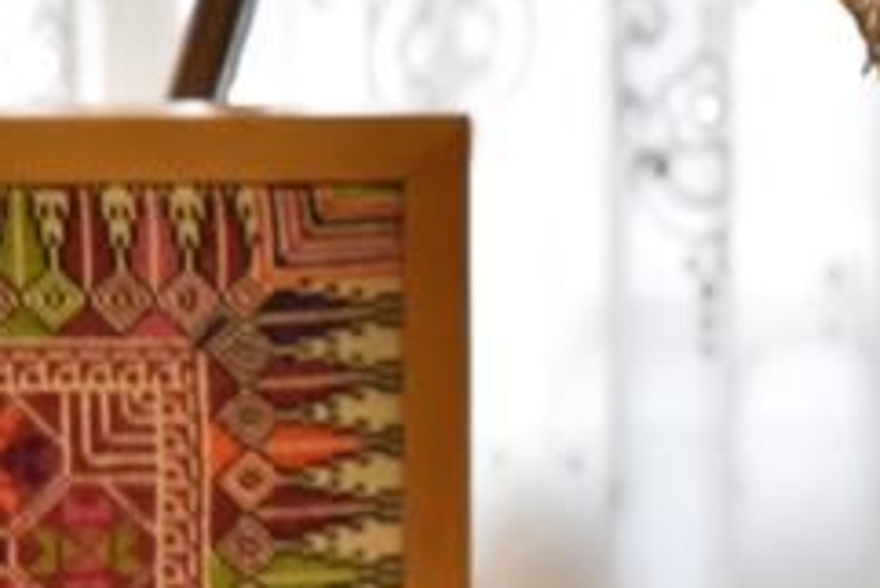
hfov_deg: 4.3
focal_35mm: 468
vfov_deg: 2.9
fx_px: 11446
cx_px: 1734
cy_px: 473
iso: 2500
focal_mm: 110
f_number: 7.1
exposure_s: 1/200
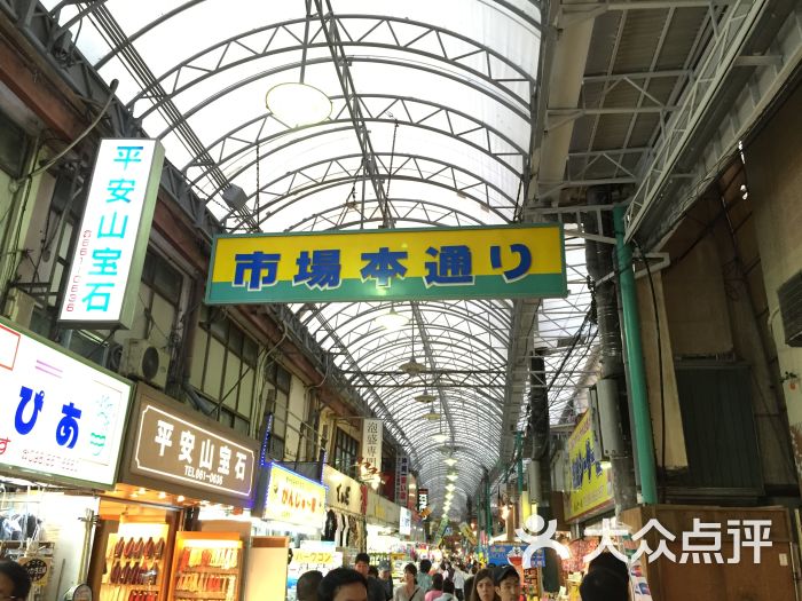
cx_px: 401
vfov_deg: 48.2
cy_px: 300
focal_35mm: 29
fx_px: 672
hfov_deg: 61.7
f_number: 2.2
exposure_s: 1/30
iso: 125
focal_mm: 4.15
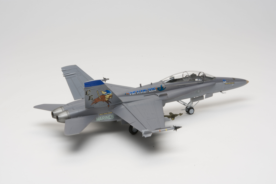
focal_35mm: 90
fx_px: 690
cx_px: 138
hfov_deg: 22.6
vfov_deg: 15.2
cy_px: 92
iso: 100
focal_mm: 60
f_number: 22
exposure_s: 1/60
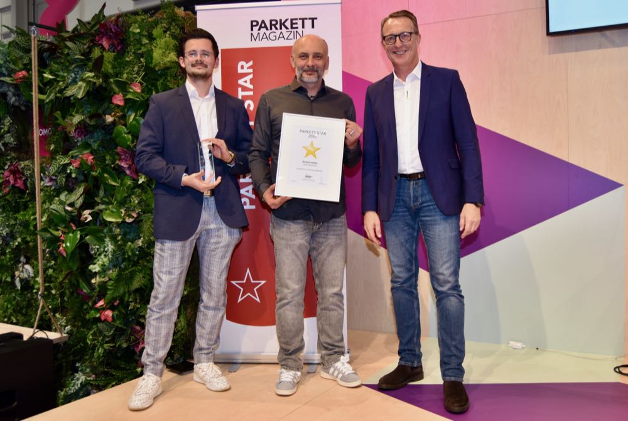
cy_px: 210
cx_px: 314
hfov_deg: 57.2
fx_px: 577
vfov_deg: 40.1
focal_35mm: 33
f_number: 4
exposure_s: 1/60
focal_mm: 22
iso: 280
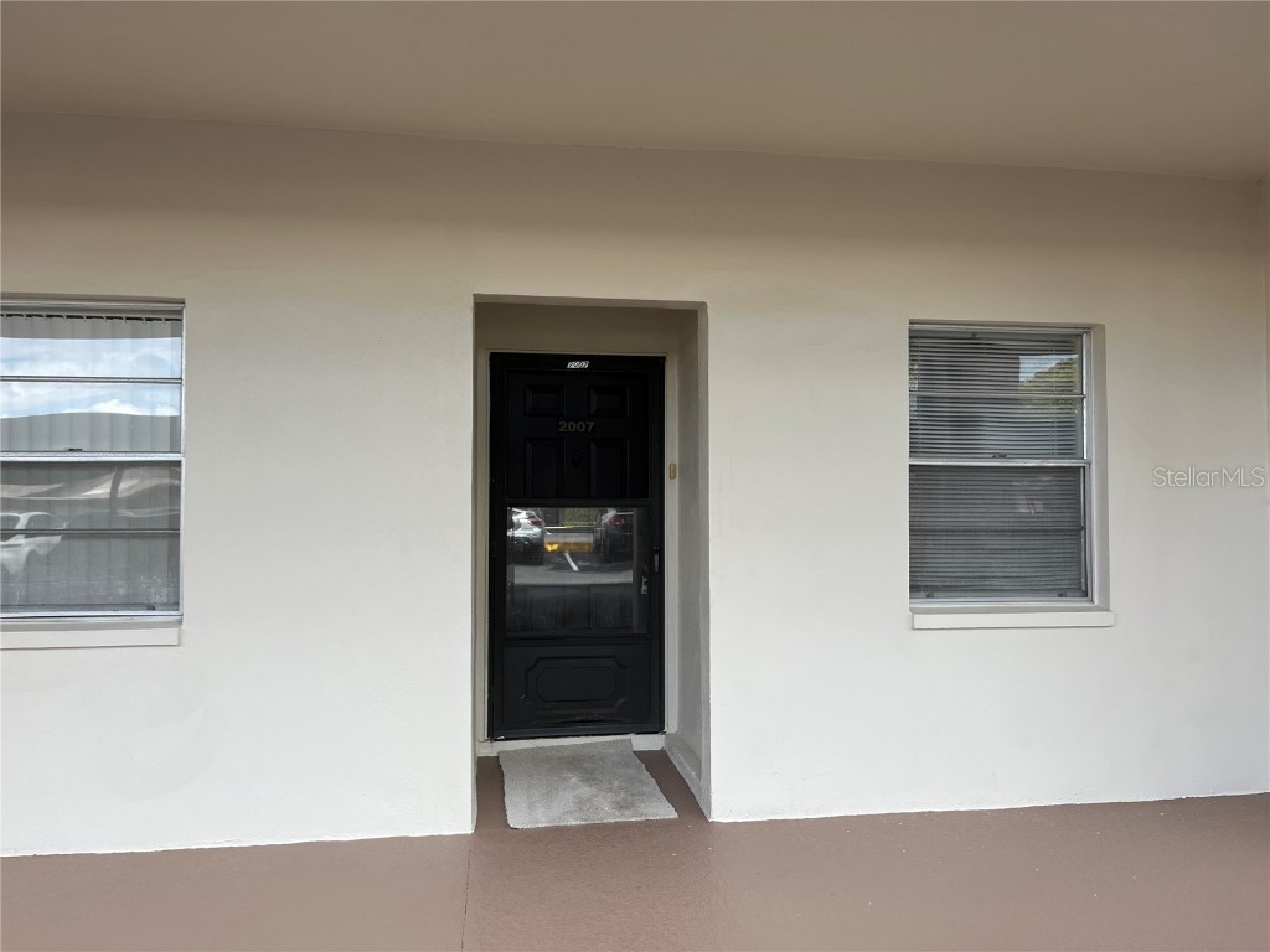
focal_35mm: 26
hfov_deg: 67.3
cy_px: 476
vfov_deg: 53.1
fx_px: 954
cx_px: 635
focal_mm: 5.1
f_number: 1.6
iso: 50
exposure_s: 1/621
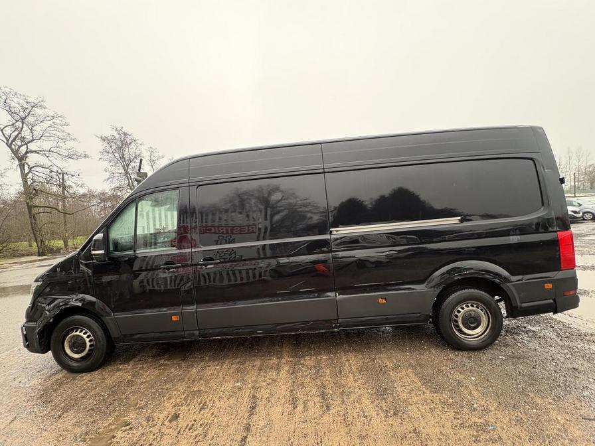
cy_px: 223
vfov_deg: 85.7
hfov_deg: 102.1
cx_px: 298
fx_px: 241
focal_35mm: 14
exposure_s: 1/74
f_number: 2.2
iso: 250
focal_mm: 2.22
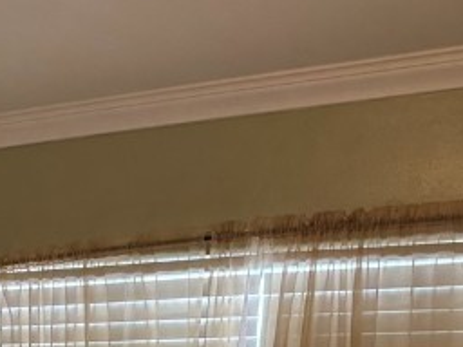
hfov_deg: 18.7
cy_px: 492
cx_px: -166
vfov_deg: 14.5
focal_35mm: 96
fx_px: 1284
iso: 400
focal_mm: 6.76
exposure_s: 1/60
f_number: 1.78
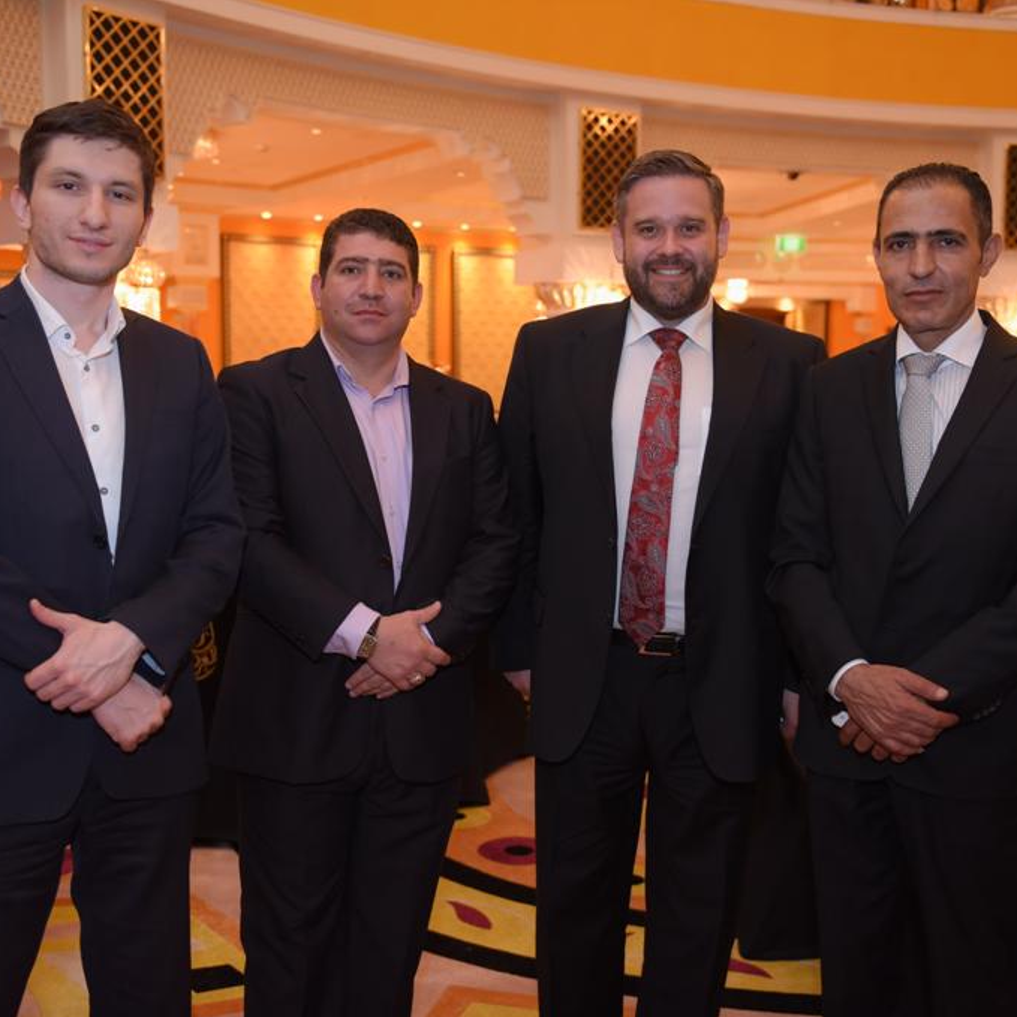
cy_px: 510
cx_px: 512
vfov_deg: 40.9
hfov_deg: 40.9
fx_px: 1363
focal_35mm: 41
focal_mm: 32
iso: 1600
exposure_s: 1/100
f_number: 3.2
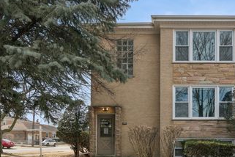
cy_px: 94
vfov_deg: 46.1
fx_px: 183
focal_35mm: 28
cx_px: 159
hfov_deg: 63.6
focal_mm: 12
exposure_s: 1/400
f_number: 8
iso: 200
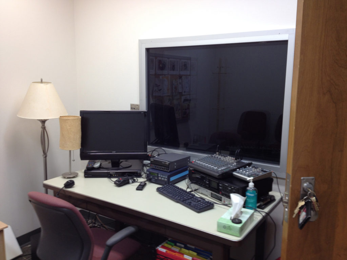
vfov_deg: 40.7
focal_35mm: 35
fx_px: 351
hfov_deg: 52.6
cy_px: 130
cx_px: 174
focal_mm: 4.28
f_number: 2.4
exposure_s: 1/24
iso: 50
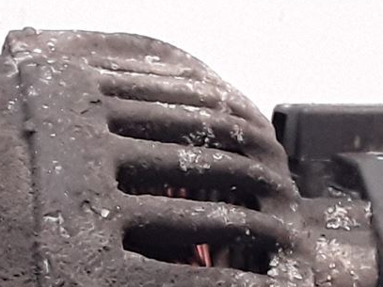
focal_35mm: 141
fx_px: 1560
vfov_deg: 10.2
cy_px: 439
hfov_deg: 13.7
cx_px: -49
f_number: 1.9
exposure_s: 1/100
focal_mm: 2.91
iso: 100
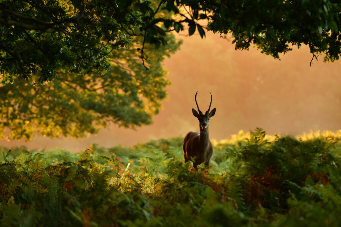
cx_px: 170
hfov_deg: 6.9
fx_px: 2841
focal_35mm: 300
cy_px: 114
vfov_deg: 4.6
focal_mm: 200
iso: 500
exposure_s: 1/320
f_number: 2.8
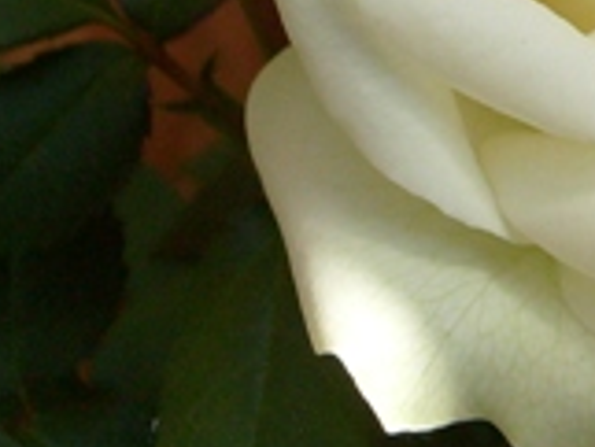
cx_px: 613
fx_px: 2391
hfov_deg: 13.9
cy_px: -48
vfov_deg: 10.6
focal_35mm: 139
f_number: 2.8
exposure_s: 1/1000
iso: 80
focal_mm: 5.8
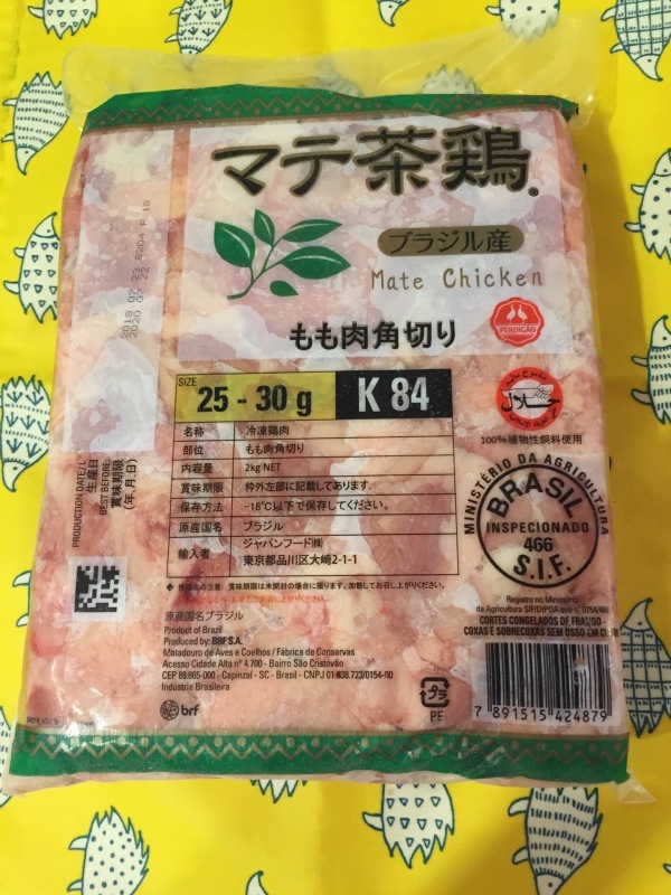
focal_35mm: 29
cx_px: 336
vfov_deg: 61.7
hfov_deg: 48.2
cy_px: 448
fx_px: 750
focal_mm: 4.15
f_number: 2.2
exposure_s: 1/17
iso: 160
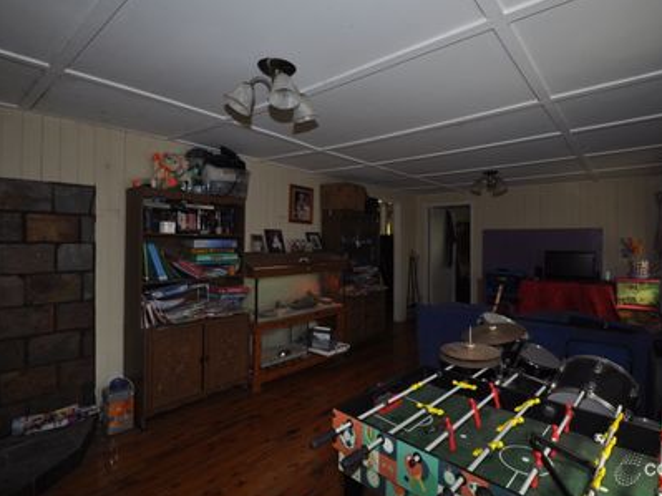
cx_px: 358
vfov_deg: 74.7
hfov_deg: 90.8
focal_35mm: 17
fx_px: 325
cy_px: 243
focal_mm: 10
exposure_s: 1/60
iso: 400
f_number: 8
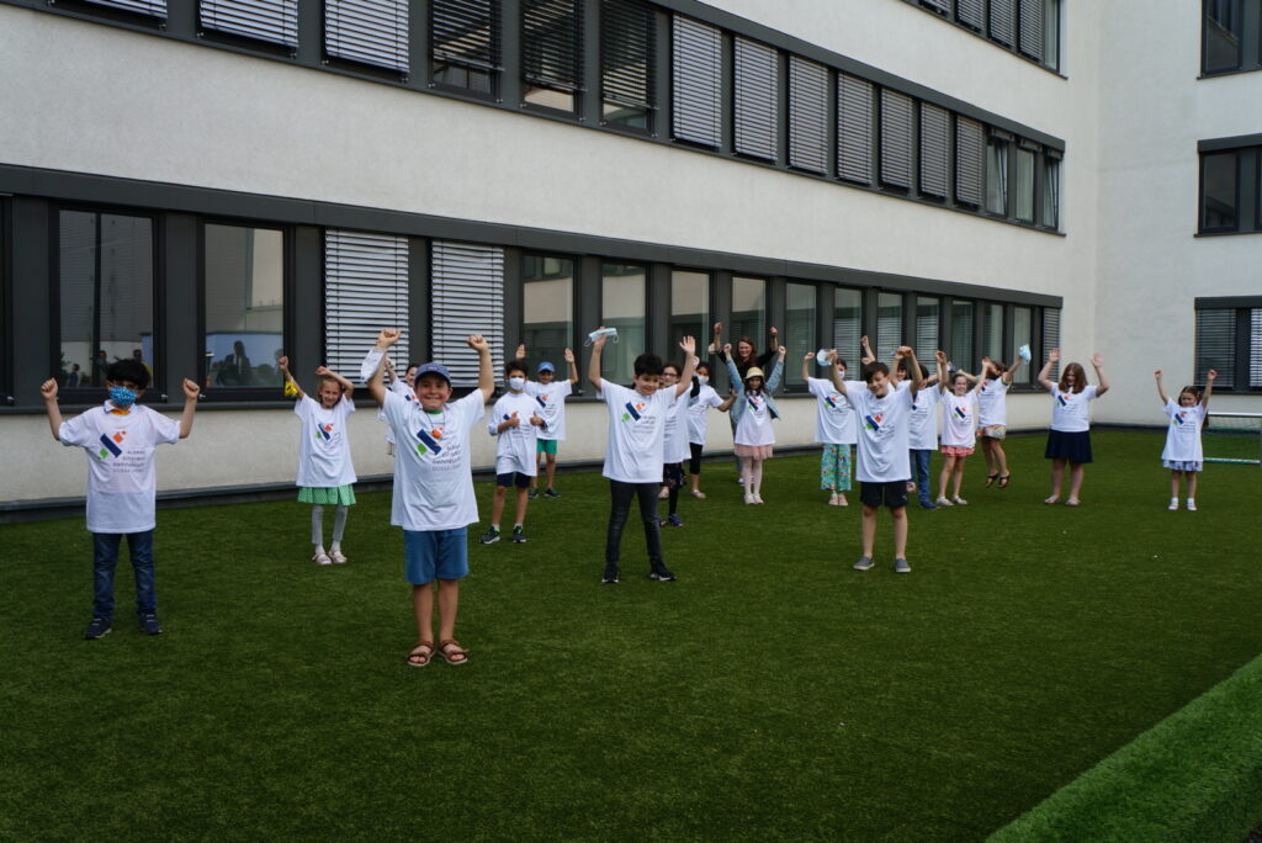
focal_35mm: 32
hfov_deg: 59.5
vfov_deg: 41.8
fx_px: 1105
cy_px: 422
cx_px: 631
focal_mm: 21
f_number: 8
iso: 100
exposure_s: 1/80
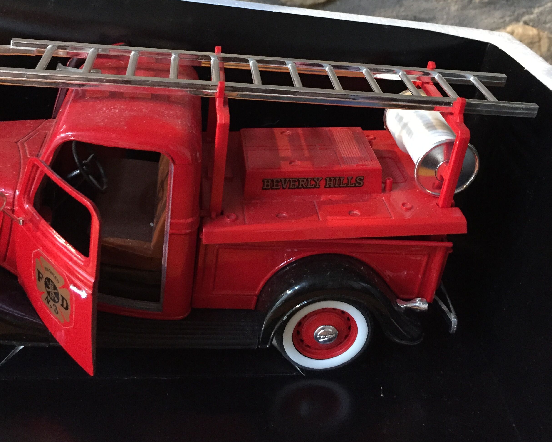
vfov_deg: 38.1
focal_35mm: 38
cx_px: 275
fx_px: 621
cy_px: 107
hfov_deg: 47.9
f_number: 2.2
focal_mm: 4.15
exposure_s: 1/17
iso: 500
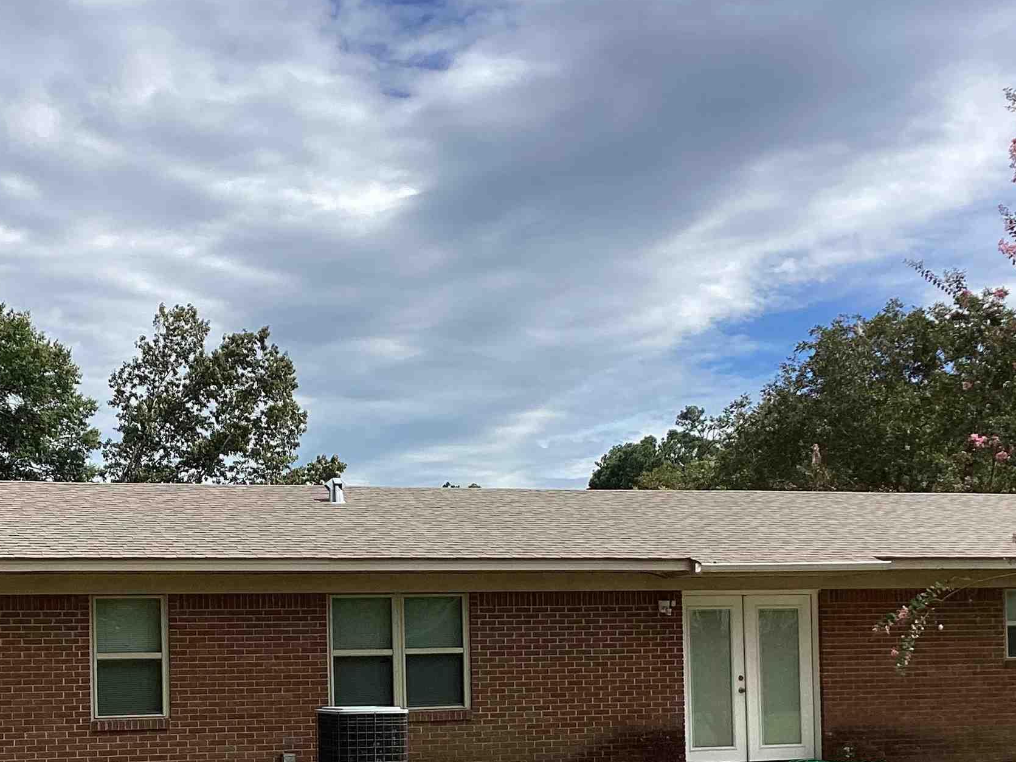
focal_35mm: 57
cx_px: 409
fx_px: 1673
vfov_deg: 25.1
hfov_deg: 33.7
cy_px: 638
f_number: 2.4
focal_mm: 3.3
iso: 25
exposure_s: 1/1567
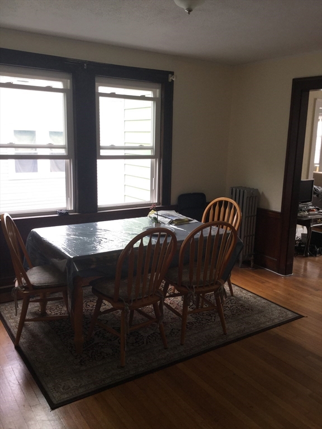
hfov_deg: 45.4
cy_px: 214
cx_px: 161
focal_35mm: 31
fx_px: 384
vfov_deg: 58.4
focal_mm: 3.3
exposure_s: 1/40
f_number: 2.4
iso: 25
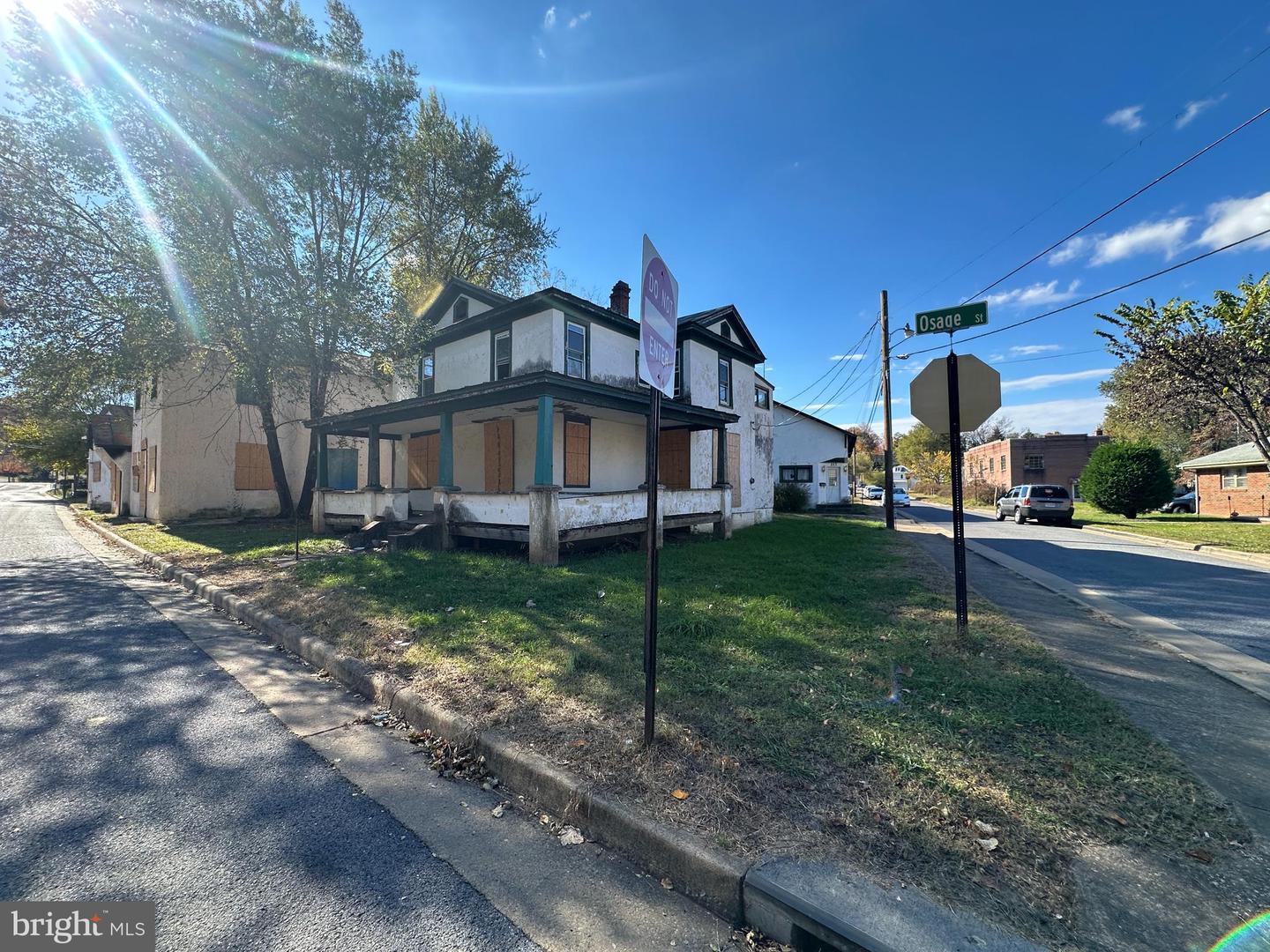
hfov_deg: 102.1
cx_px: 635
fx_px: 514
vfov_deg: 85.7
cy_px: 476
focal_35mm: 14
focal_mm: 2.22
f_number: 2.2
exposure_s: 1/812
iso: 40
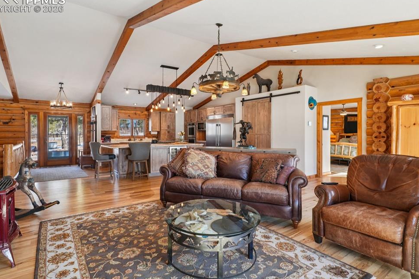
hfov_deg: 91.5
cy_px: 136
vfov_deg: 68.7
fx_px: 204
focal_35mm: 18
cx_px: 201
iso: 320
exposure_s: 1/30
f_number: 8
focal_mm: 11
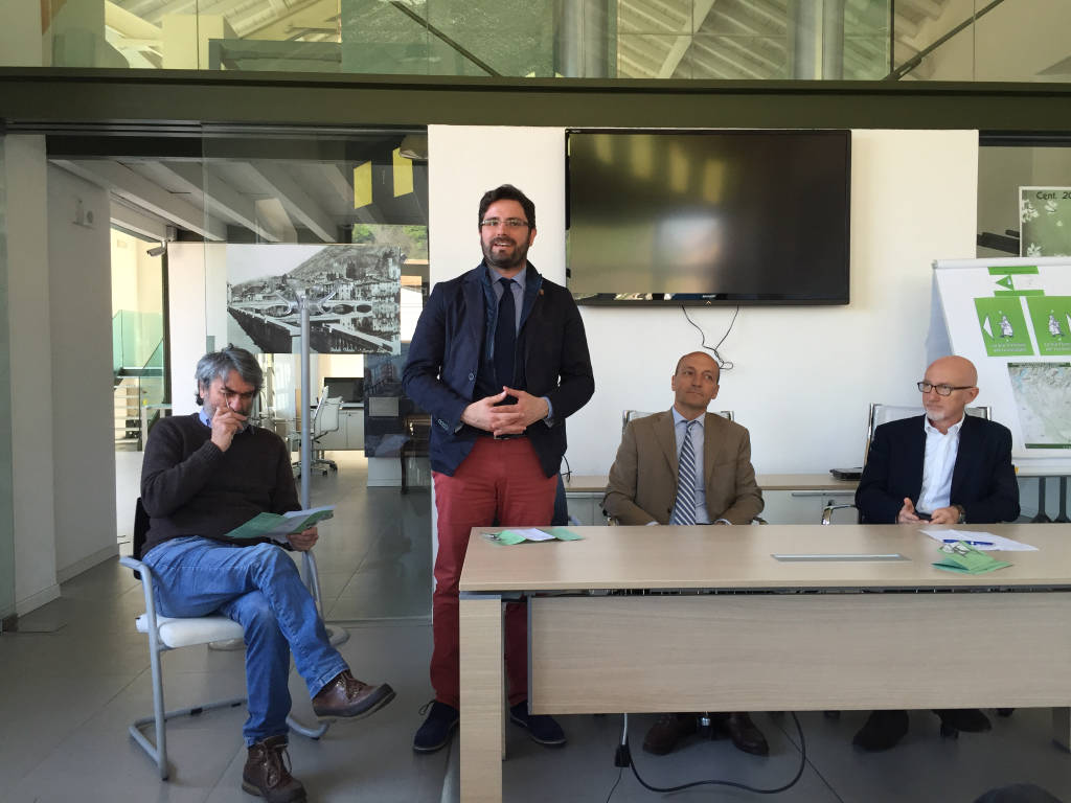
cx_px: 536
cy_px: 402
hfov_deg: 61.7
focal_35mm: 29
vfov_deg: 48.2
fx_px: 897
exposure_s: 1/33
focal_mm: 4.15
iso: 32
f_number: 2.2
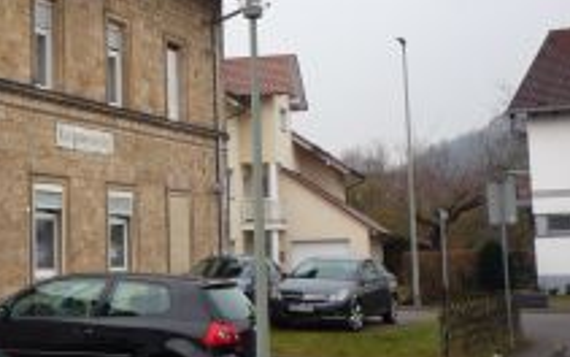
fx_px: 1196
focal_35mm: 77
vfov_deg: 16.9
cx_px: 62
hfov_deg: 26.0
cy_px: 89
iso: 100
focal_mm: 5.2
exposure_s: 1/160
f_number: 4
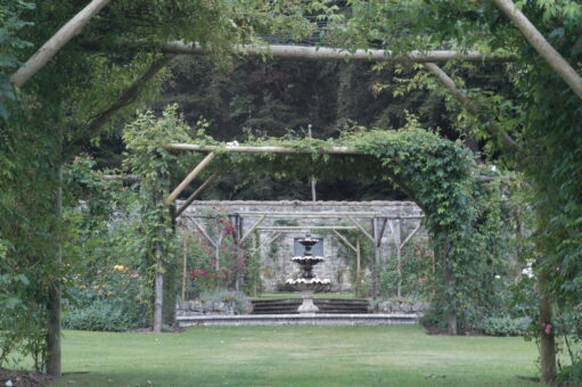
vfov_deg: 13.0
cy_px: 194
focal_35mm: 105
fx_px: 1696
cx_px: 291
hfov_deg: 19.5
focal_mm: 70
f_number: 14
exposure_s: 1/8
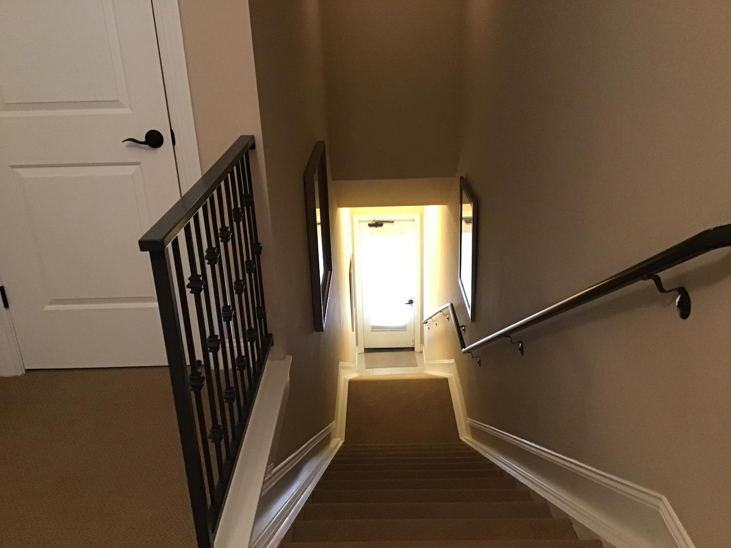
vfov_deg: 45.4
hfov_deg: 58.4
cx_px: 366
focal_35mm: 31
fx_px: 655
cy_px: 274
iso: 250
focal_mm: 3.3
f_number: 2.4
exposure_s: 1/15
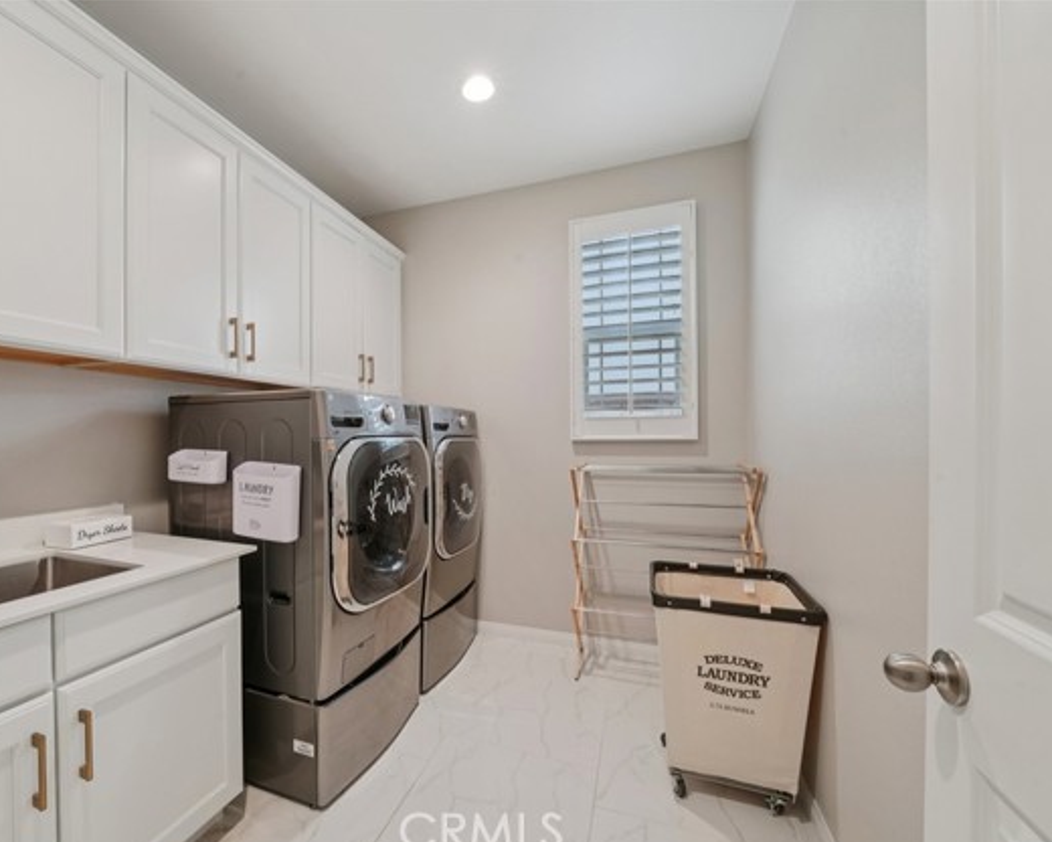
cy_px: 429
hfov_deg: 95.9
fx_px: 467
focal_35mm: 15
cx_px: 439
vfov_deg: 84.0
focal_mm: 13
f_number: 11
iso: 400
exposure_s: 1/8
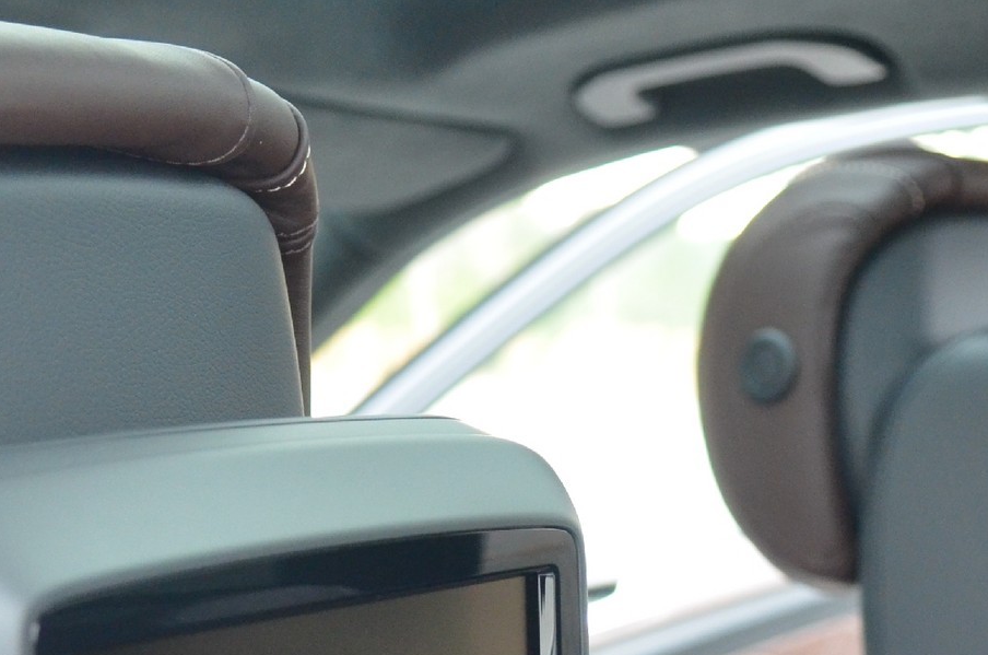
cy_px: 833
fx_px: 2273
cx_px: 485
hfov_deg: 24.5
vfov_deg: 15.6
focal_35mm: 83
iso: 1600
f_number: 2.8
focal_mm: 20
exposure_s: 1/100
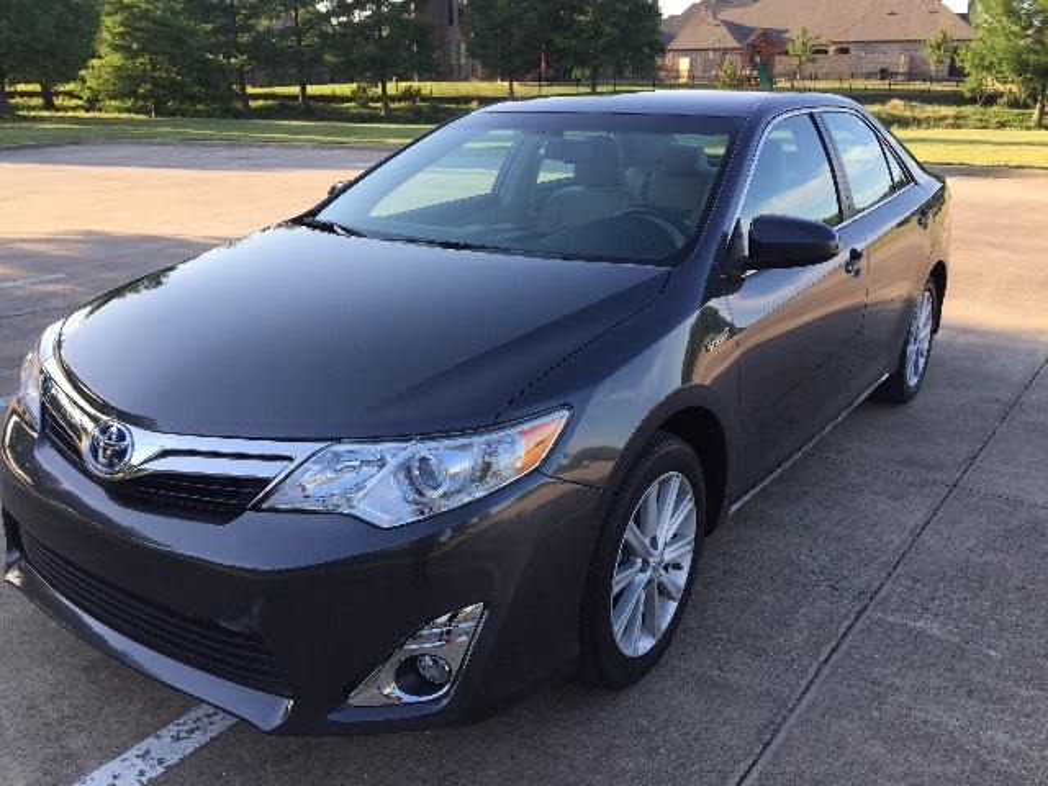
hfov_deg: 61.7
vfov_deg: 48.2
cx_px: 524
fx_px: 878
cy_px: 393
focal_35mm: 29
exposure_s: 1/416
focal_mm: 4.15
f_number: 2.2
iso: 32
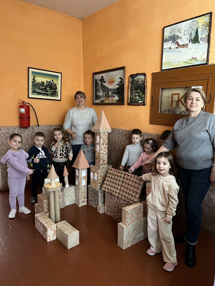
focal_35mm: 26
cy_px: 143
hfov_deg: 53.1
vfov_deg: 67.3
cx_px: 108
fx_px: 215
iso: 800
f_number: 1.6
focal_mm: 5.1
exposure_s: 1/30
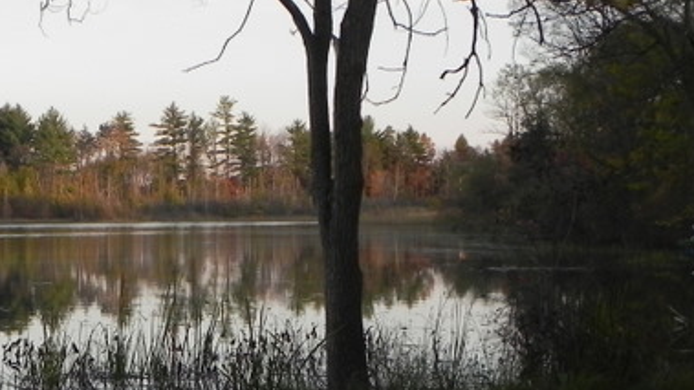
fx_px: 1564
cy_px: 286
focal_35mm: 85
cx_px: 40
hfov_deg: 24.2
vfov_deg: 14.2
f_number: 5
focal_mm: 6.6
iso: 160
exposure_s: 1/183
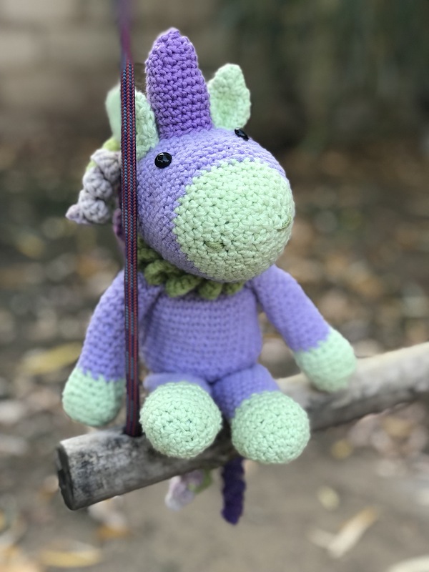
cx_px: 214
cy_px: 286
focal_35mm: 57
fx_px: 942
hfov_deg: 25.7
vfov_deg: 33.8
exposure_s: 1/92
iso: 64
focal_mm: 6.6
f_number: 2.8
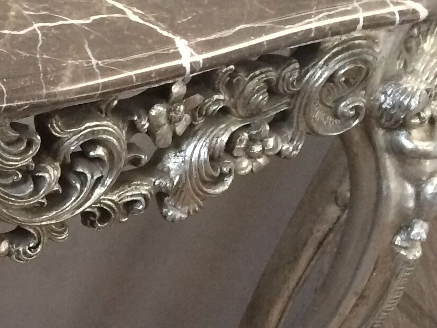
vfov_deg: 12.7
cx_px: -166
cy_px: 340
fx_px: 1452
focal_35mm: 115
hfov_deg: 16.0
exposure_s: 1/33
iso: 200
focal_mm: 4.15
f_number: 2.2
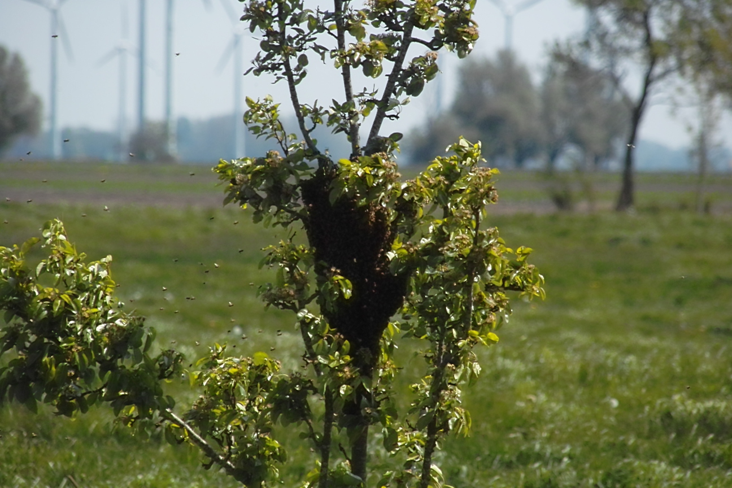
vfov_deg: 4.0
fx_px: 7075
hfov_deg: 5.9
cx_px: 366
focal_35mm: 348
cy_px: 244
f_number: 6.3
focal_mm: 200
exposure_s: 1/1600
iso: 400
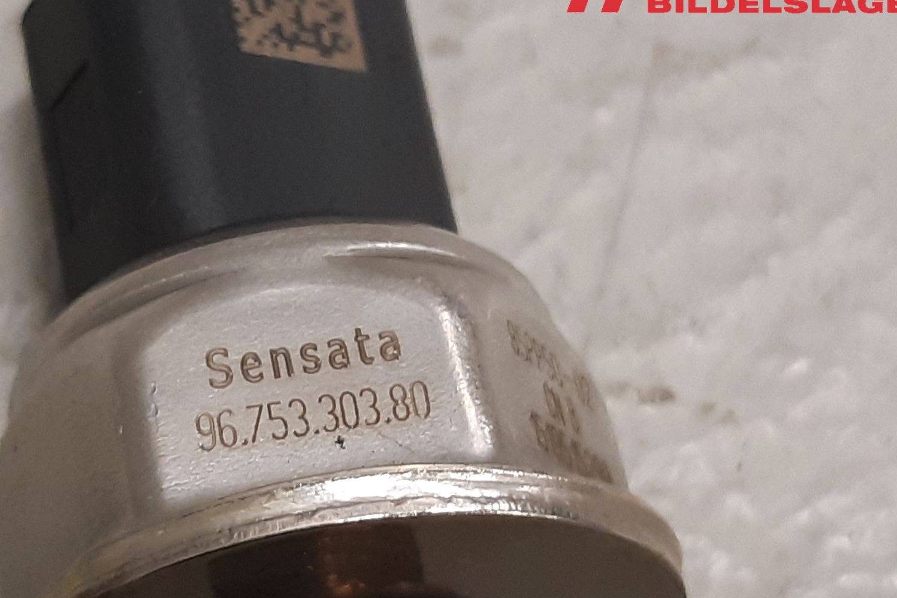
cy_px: 372
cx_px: 321
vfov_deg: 35.8
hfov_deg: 51.2
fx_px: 922
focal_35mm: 37
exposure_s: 1/50
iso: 160
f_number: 1.7
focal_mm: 3.93
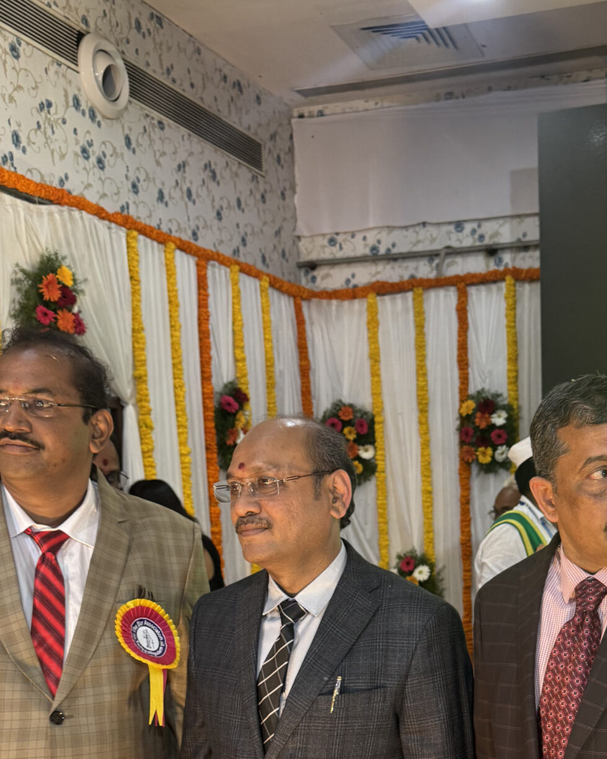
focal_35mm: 49
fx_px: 1100
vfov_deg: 35.9
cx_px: 461
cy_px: 672
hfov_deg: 30.3
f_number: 1.78
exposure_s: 1/100
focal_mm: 6.86
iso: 160
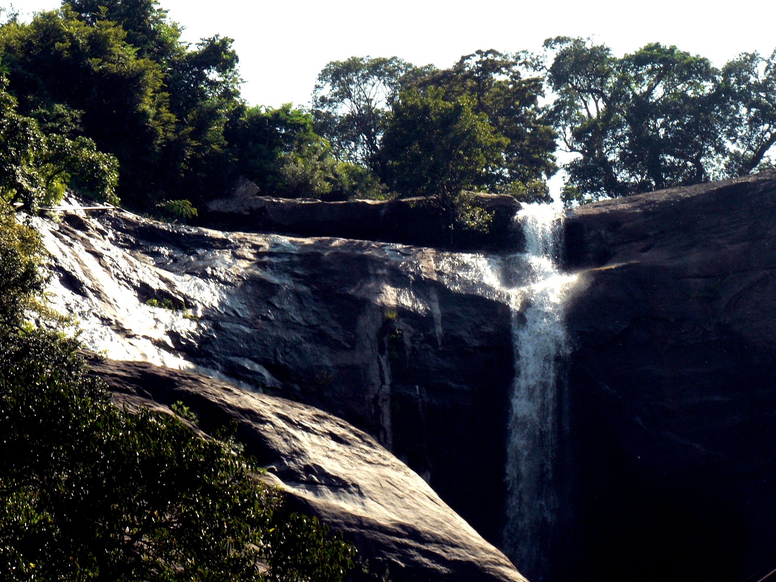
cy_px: 291
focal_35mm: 201
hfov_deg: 9.8
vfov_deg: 7.4
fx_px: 4506
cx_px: 388
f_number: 8
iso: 100
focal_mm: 33.5
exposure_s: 1/125
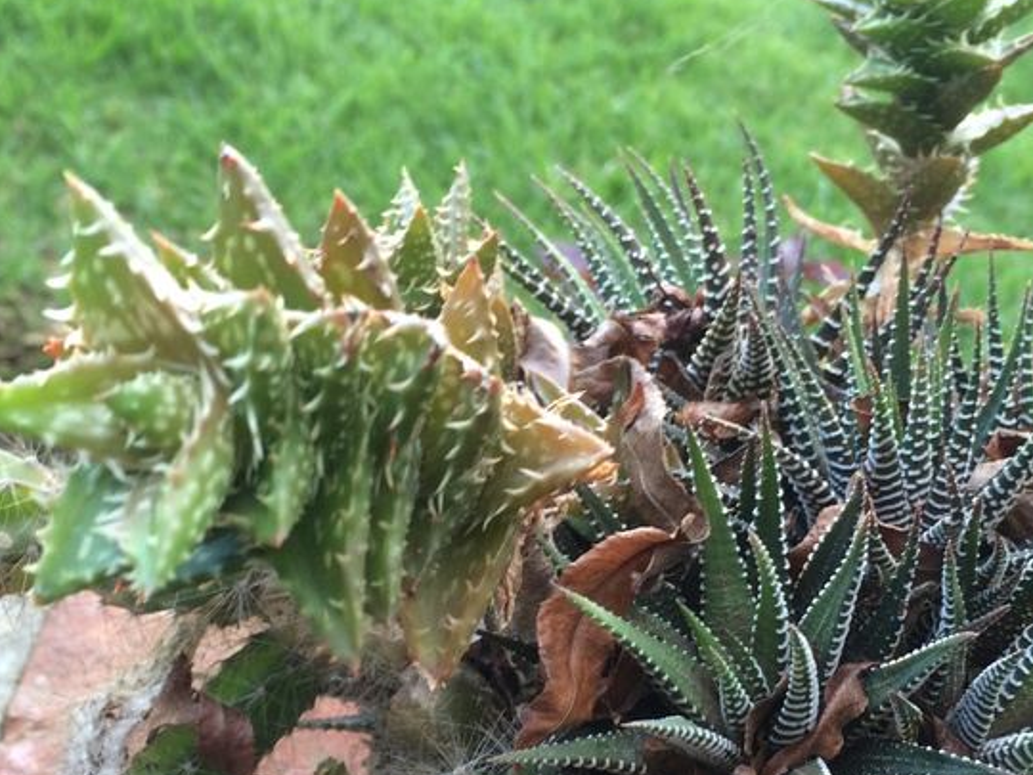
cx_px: 516
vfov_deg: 29.0
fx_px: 1492
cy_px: 497
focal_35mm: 50
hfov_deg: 38.2
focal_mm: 4.12
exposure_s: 1/60
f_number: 2.2
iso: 40
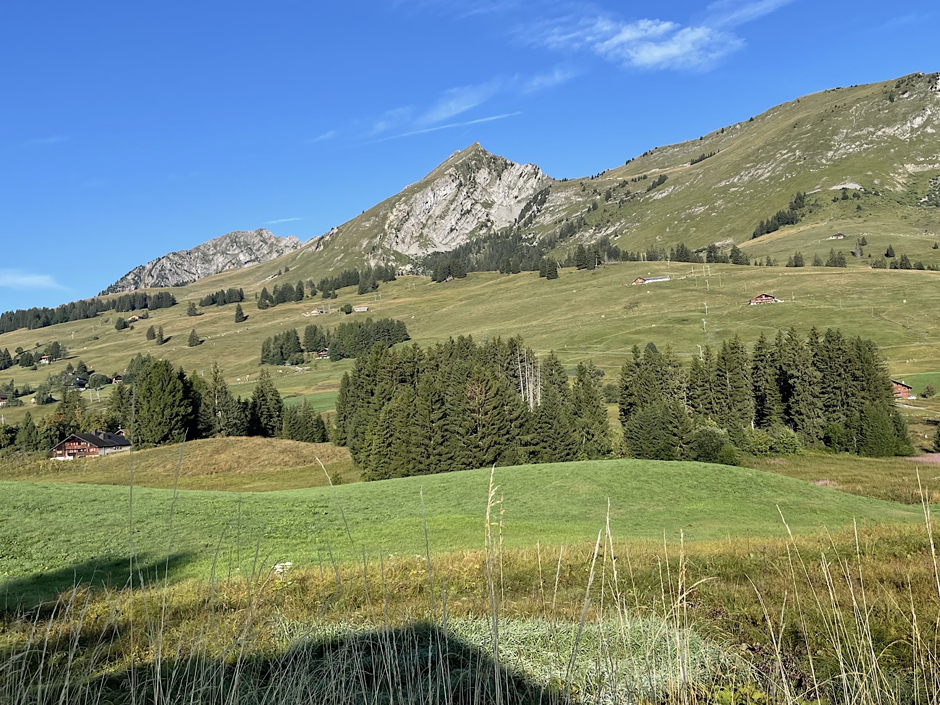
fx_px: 951
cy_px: 303
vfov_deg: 40.6
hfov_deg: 52.4
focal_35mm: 35
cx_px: 545
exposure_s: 1/2304
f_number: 1.6
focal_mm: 4.2
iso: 32
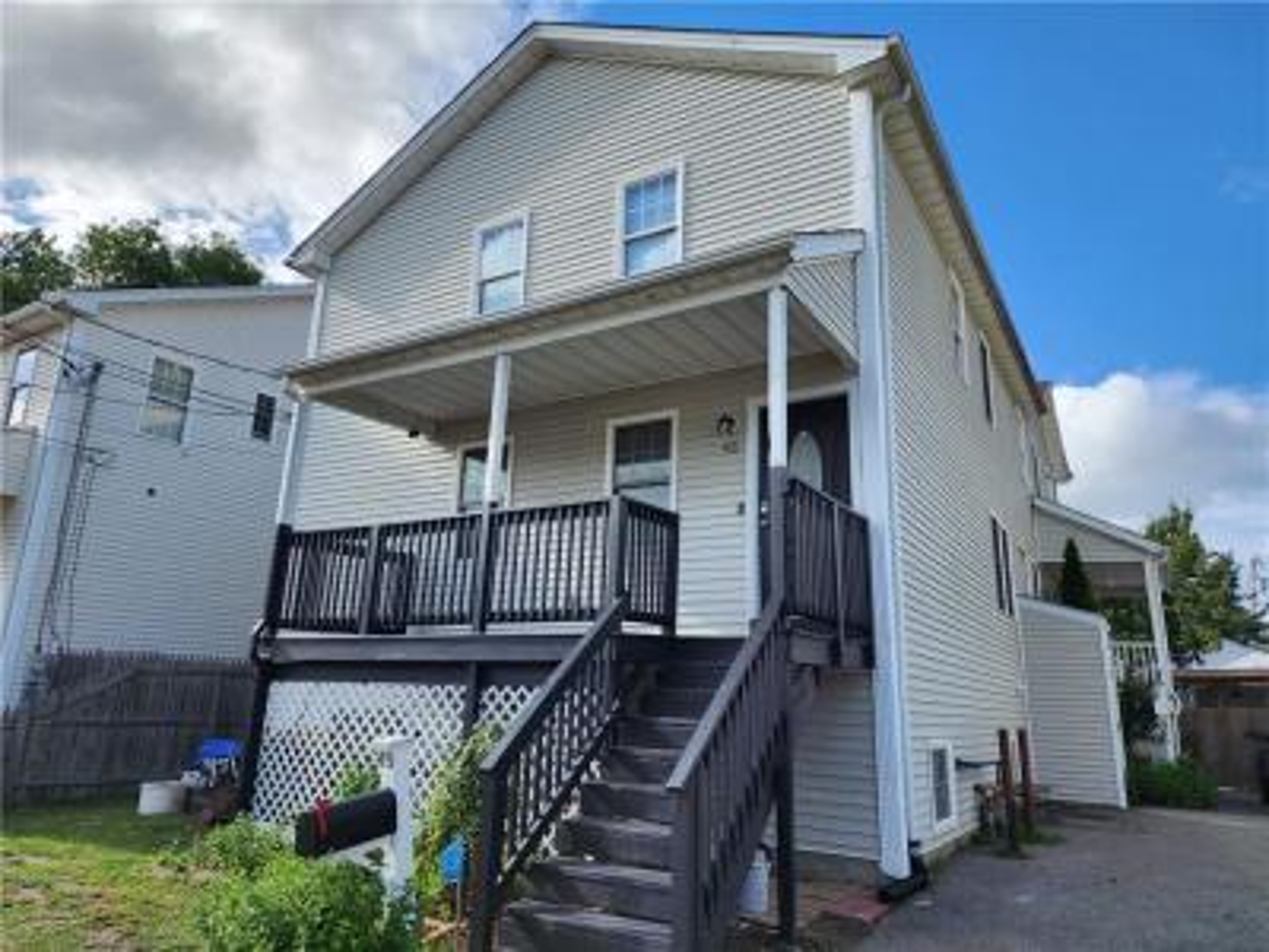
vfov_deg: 58.9
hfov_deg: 73.9
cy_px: 476
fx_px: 843
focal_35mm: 23
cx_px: 634
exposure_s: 1/900
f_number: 1.8
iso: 12
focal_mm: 6.4
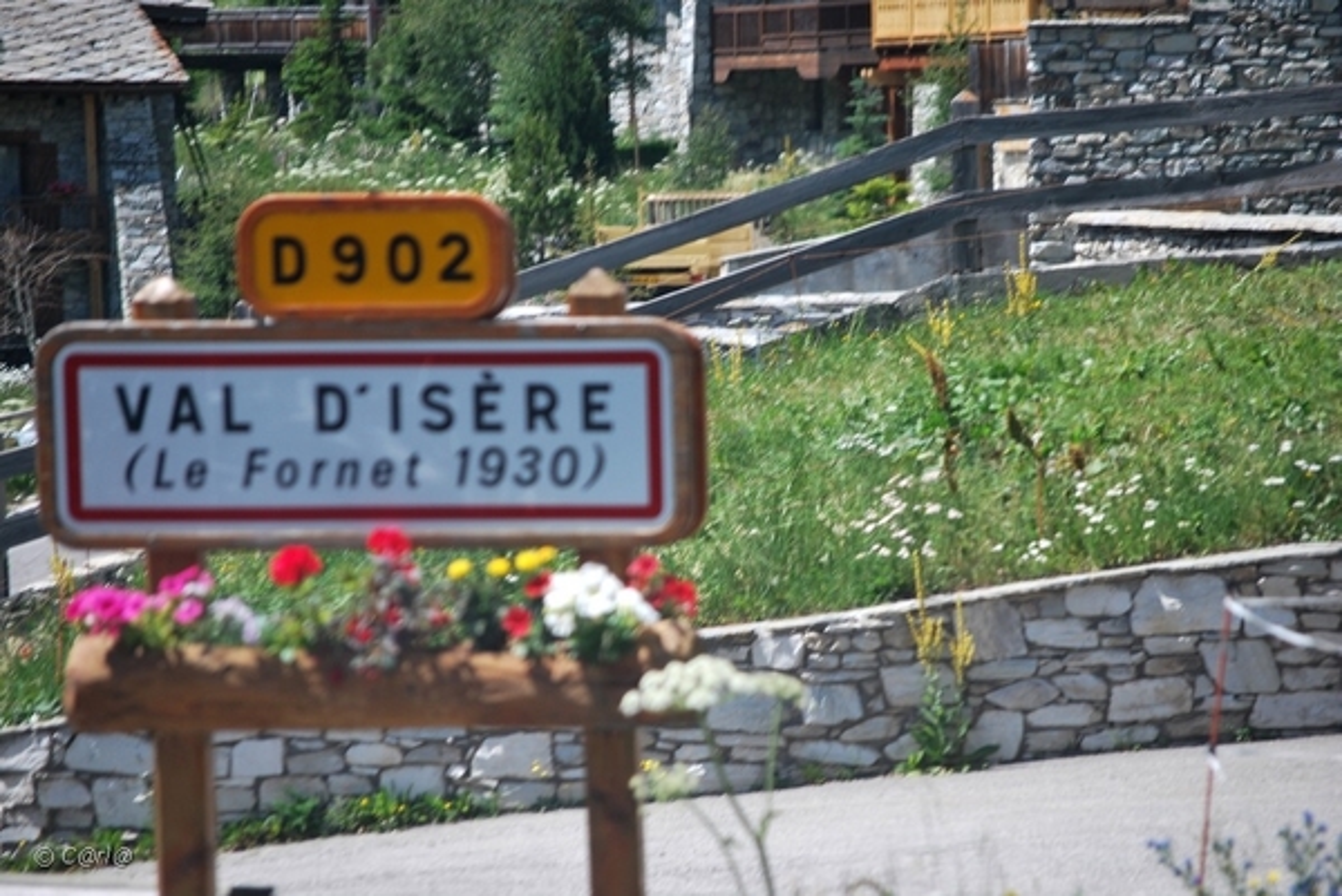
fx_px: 6994
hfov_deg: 11.0
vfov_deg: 7.3
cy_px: 448
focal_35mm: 188
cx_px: 671
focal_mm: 125
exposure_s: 1/500
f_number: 5.6
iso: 200
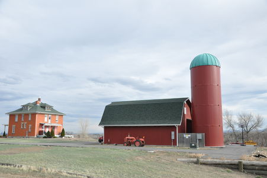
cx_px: 134
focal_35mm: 36
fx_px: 267
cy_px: 89
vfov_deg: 36.8
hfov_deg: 53.2
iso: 1600
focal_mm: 24
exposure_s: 1/4000
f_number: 6.3
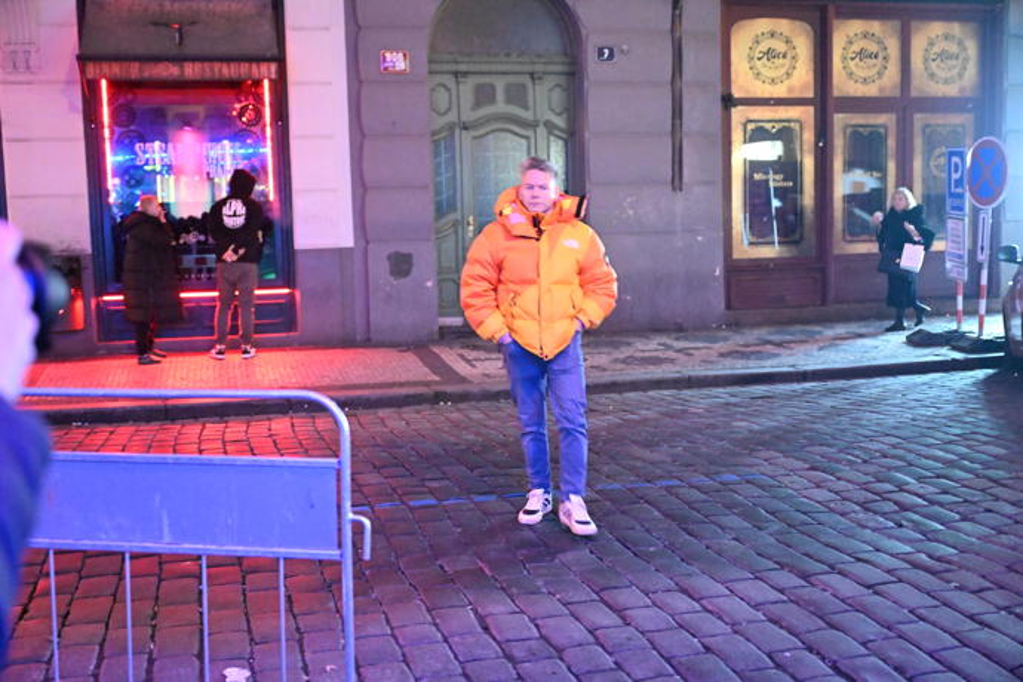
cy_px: 341
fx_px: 1137
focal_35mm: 40
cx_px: 512
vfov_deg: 33.4
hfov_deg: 48.5
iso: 20000
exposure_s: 1/50
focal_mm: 40
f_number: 2.8
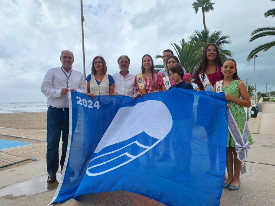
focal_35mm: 23
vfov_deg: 58.9
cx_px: 138
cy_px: 103
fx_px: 183
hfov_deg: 73.9
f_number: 1.8
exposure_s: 1/508
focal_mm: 5.06
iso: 20
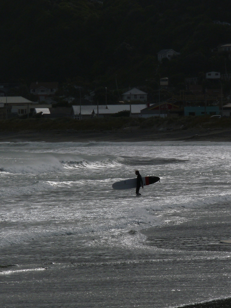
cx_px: 137
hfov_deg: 4.4
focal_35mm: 341
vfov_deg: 5.8
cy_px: 154
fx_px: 3034
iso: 100
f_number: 8
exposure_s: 1/1300
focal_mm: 45.4
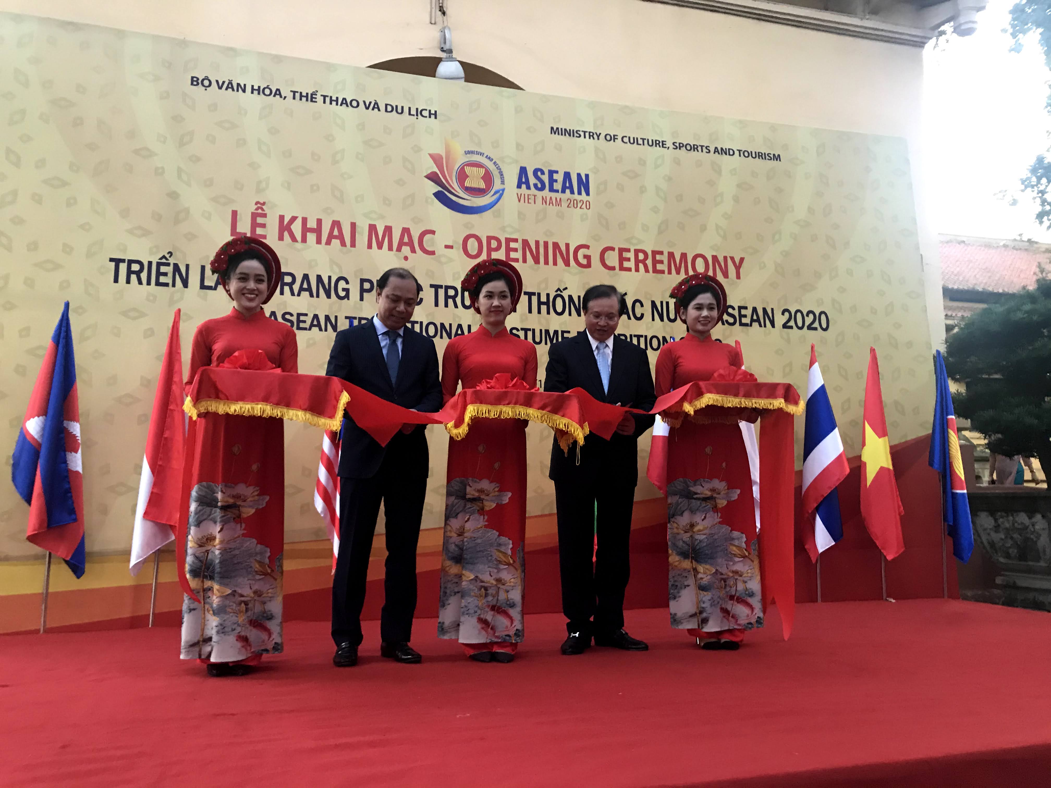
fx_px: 850
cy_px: 394
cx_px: 526
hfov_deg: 63.4
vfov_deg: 49.7
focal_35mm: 28
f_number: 1.8
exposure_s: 1/17
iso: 64
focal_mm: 3.99
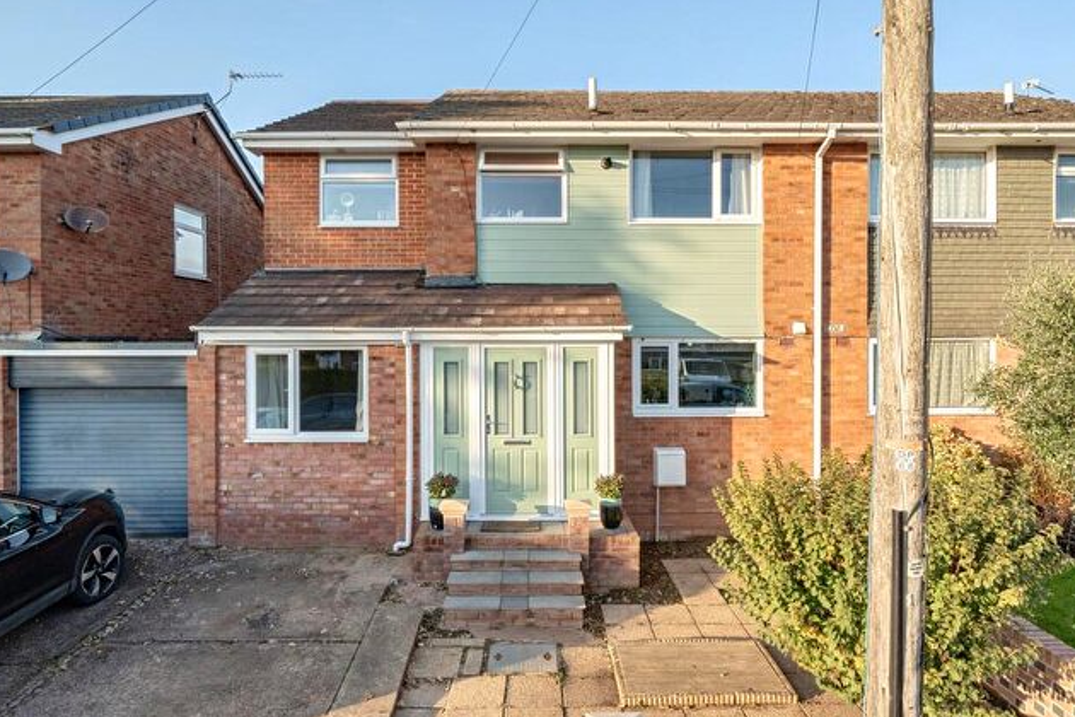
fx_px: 597
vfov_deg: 61.9
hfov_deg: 84.0
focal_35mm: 20
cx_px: 549
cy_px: 351
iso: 400
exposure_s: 1/400
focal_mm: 12
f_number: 8
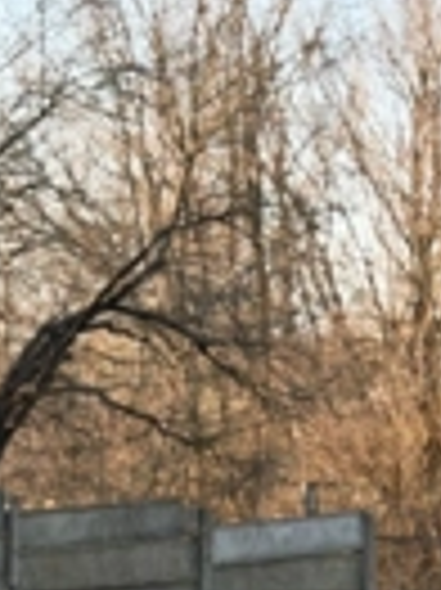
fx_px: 2501
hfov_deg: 10.0
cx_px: -9
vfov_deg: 12.9
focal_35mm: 147
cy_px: 806
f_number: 1.78
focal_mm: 6.76
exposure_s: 1/506
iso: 80
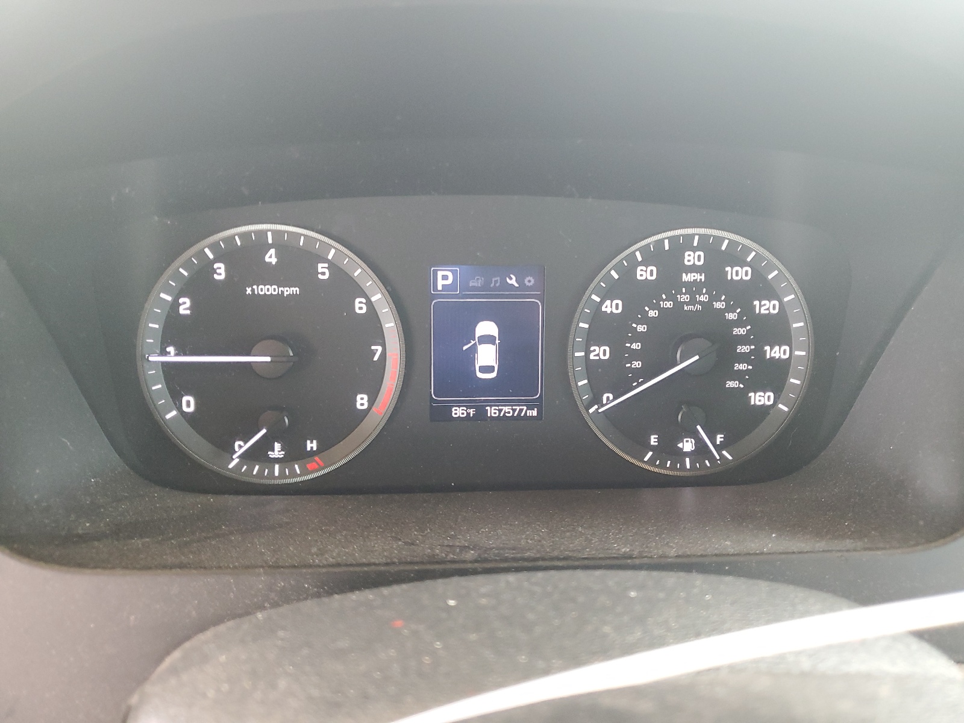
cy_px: 362
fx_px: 724
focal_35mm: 26
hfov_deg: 67.3
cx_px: 482
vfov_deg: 53.1
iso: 221
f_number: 1.5
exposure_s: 1/60.2
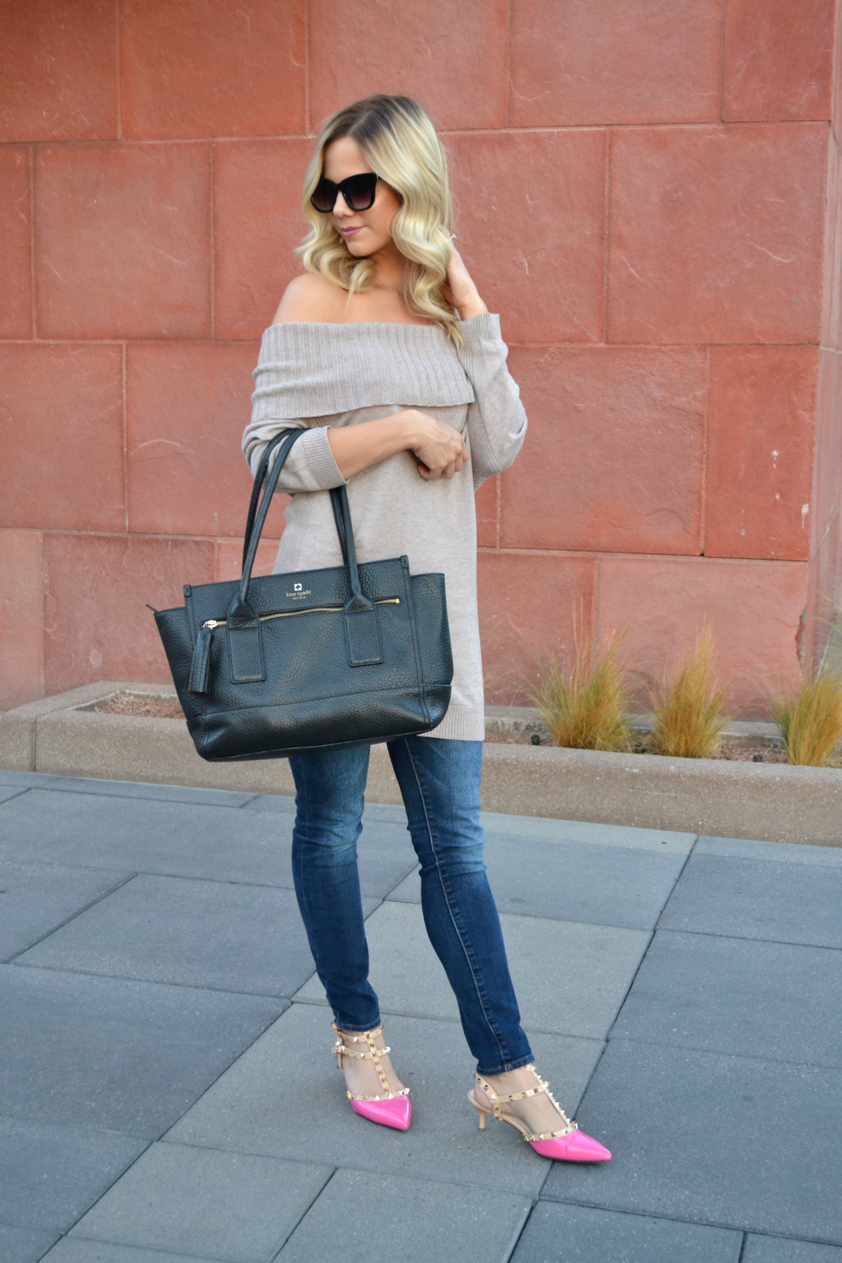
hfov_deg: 28.1
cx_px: 421
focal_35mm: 48
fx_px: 1684
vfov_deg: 41.1
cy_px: 632
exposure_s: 1/100
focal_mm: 32
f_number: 5.6
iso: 1600
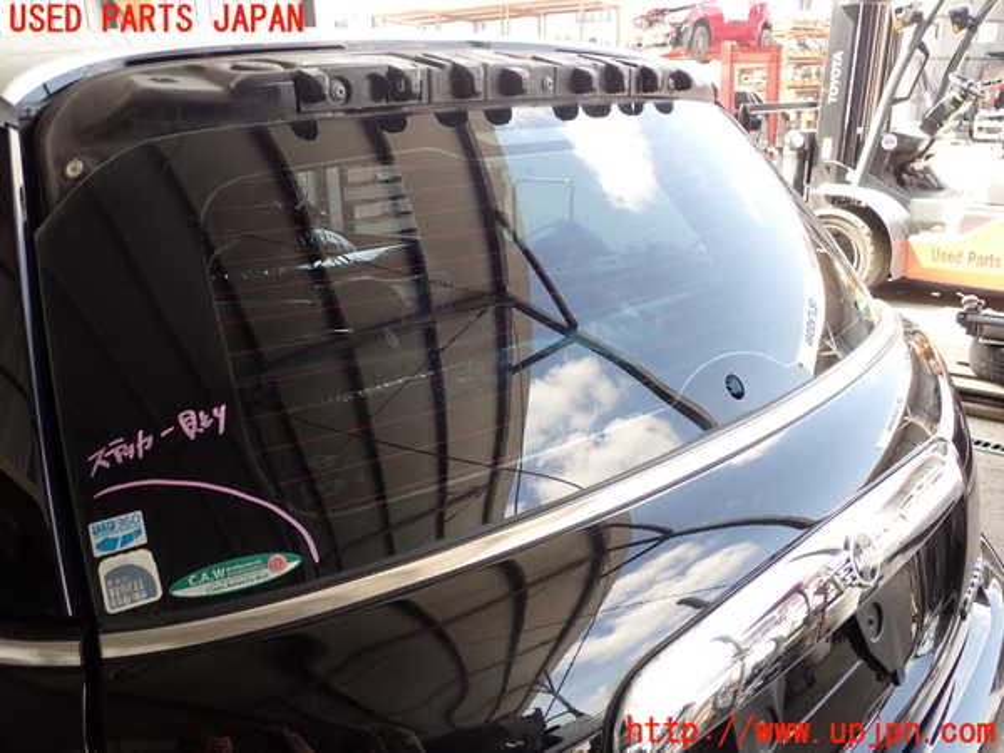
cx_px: 502
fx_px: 870
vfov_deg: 46.8
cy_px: 376
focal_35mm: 30
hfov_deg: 60.0
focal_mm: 5.4
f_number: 3.2
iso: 100
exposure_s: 1/60
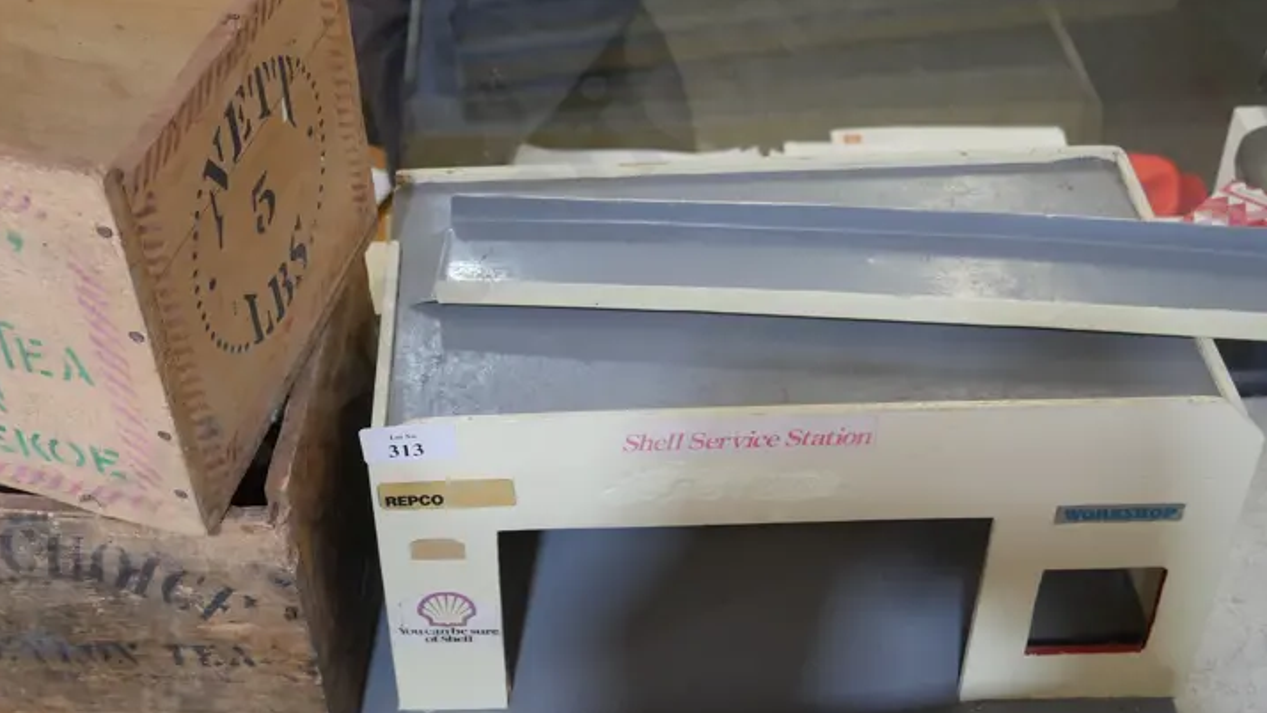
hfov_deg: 41.0
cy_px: 255
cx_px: 474
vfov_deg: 23.9
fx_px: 1680
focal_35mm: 50
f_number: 3.6
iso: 500
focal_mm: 16
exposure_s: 1/60
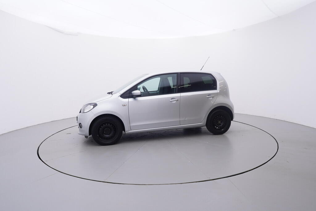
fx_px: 198
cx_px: 158
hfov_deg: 77.3
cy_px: 106
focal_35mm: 22
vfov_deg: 56.2
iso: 200
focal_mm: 15
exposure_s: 1/80
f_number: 5
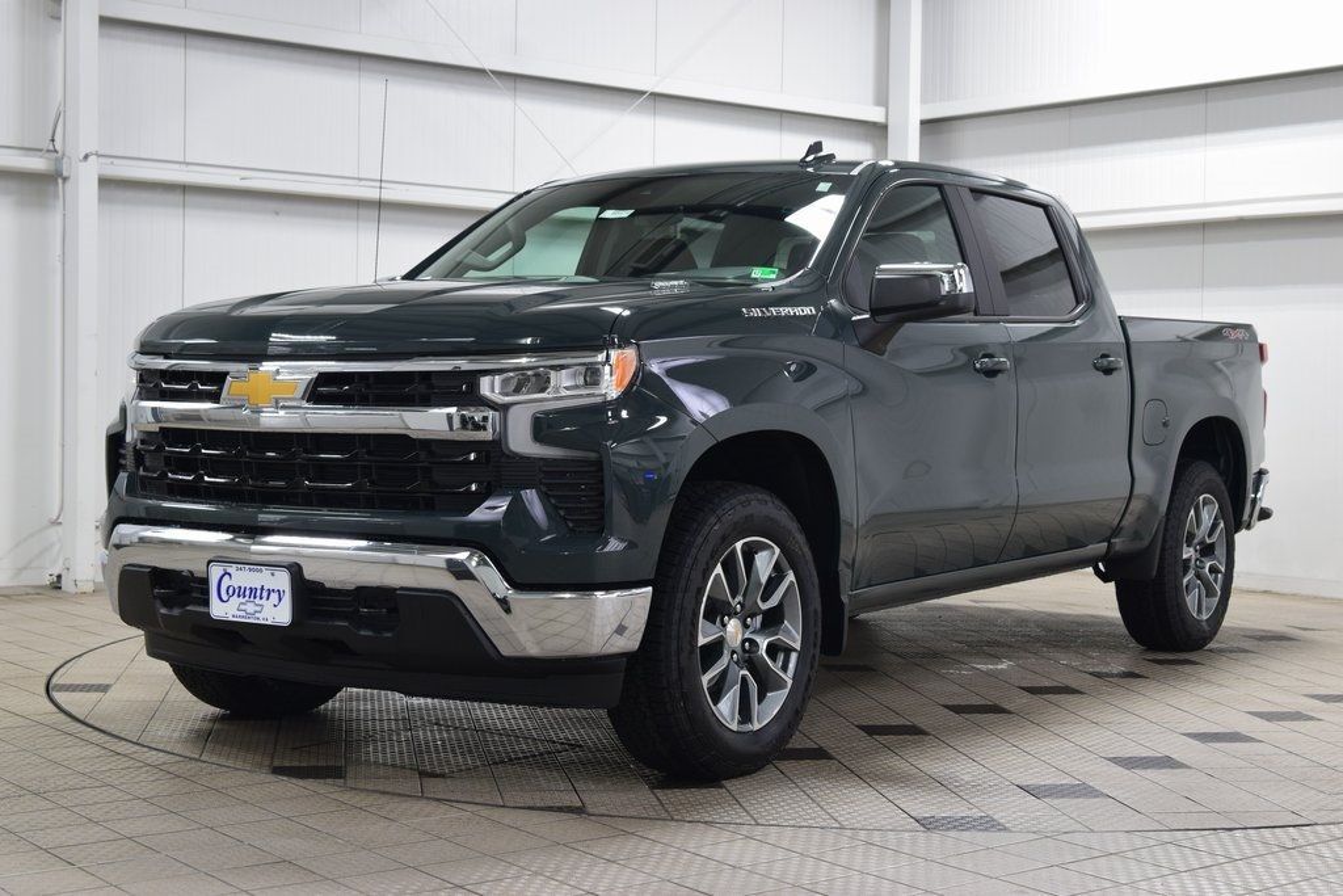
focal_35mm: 54
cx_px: 672
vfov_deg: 25.1
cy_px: 448
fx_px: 2015
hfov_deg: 36.9
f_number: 6.3
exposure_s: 1/15
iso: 500
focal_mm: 36
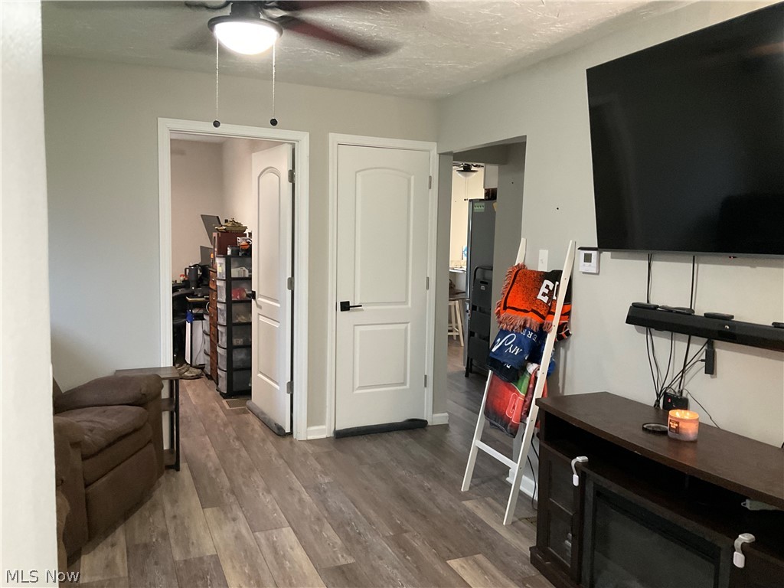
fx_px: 657
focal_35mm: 29
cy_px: 294
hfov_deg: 61.7
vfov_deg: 48.2
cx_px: 392
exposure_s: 1/40
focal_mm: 3
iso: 250
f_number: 1.8
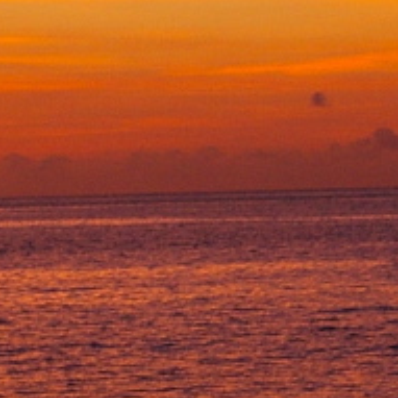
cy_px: 61
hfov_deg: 5.1
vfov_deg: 5.1
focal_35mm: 345
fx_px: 4483
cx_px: 256
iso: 800
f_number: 5.6
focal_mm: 43
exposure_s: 1/60
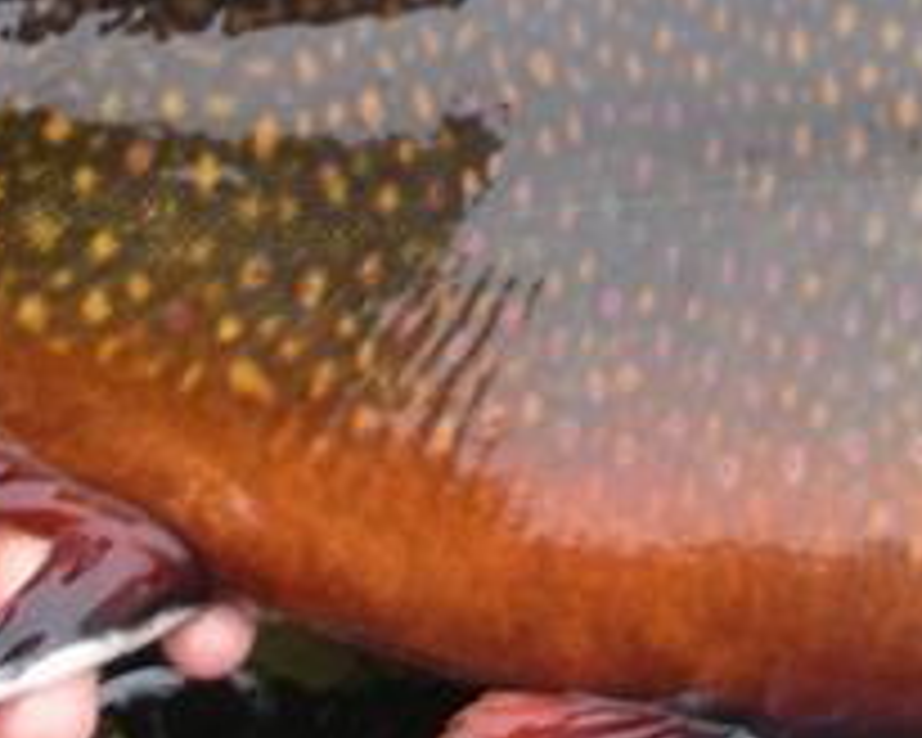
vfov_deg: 10.6
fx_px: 3957
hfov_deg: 13.3
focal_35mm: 145
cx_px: 652
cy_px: 122
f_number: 3.3
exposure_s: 1/50
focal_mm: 6.3
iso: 64
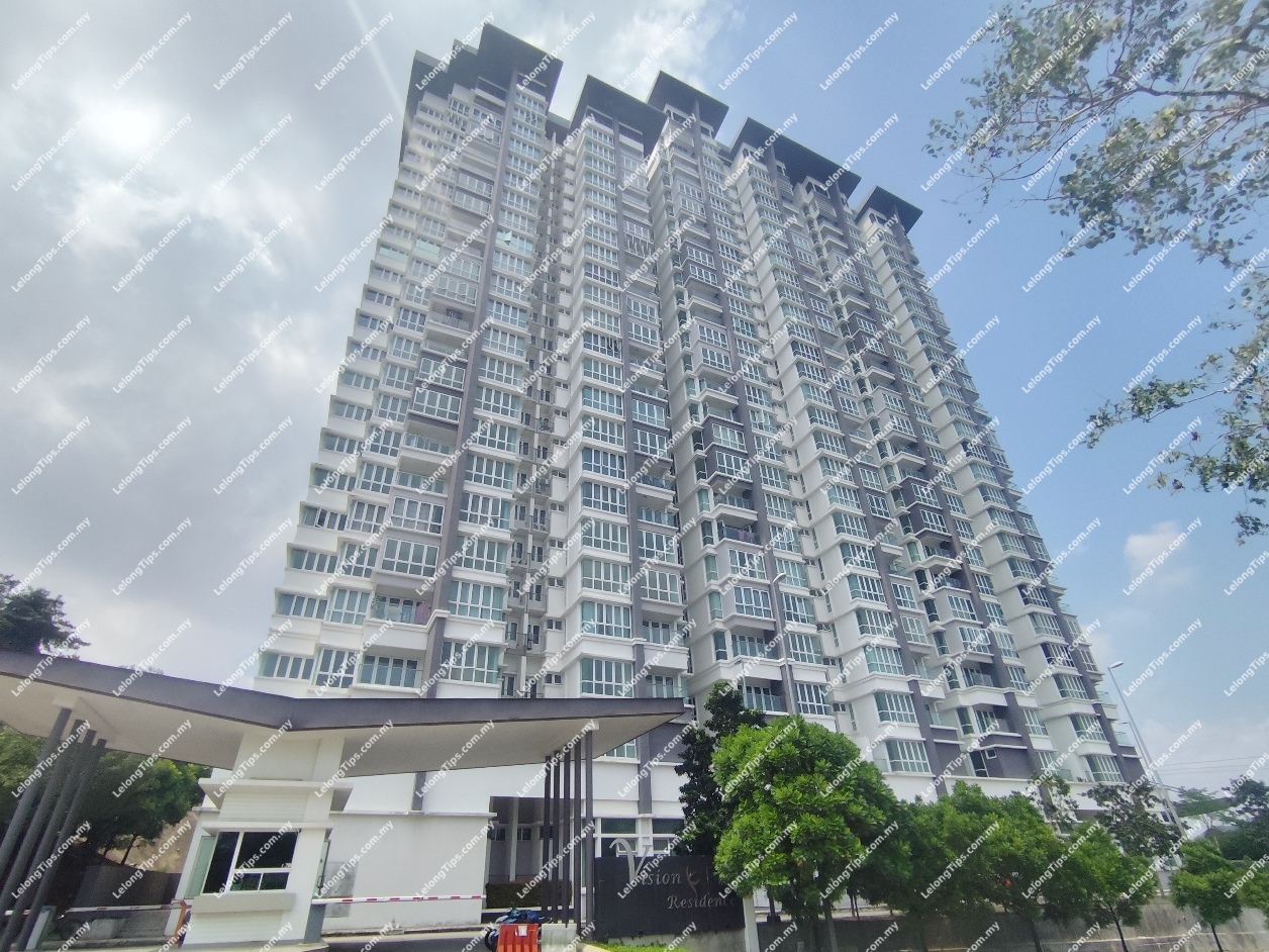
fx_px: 587
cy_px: 476
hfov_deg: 94.5
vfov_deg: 78.1
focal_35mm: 16
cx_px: 634
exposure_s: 1/2723
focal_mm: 1.65
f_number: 2.2
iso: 50
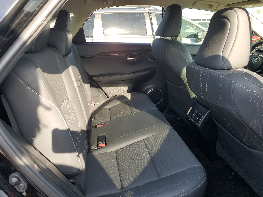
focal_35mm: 26
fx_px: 198
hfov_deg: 67.3
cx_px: 132
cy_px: 98
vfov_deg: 53.1
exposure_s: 1/222
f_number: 1.5
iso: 50
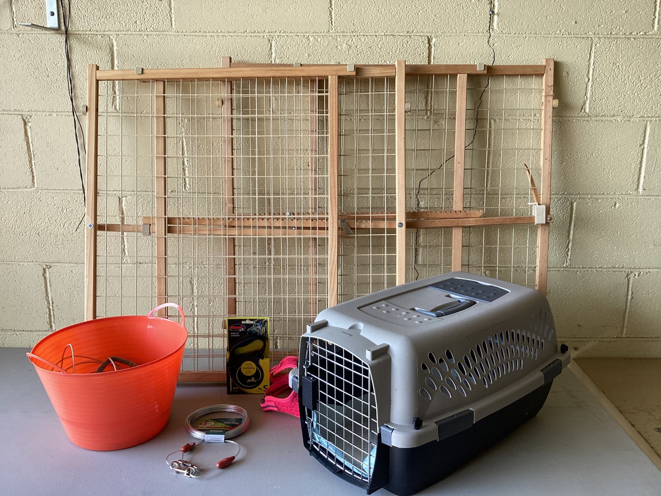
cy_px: 248
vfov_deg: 45.4
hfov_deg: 58.3
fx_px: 592
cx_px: 330
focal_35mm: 31
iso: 32
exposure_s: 1/120
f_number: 2.4
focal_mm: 3.3
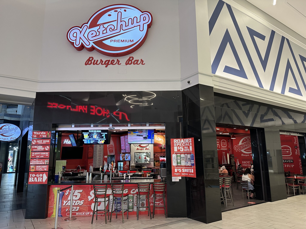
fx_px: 212
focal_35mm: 24
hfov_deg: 71.6
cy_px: 114
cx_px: 153
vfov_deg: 56.8
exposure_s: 1/58
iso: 200
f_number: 1.78
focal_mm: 6.86
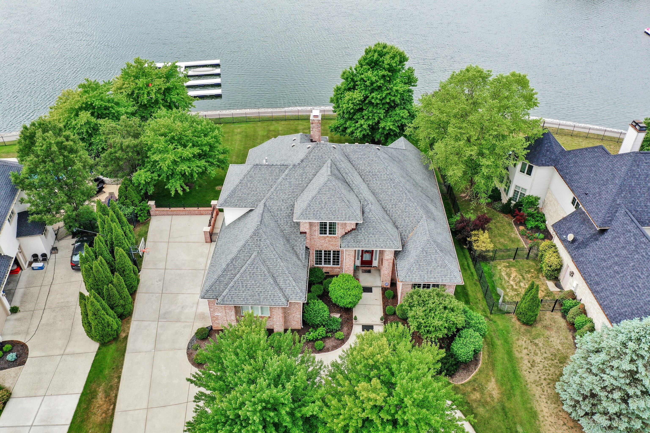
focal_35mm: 28
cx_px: 325
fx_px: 506
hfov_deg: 65.5
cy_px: 216
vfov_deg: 46.4
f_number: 4.5
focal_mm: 10.26
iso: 100
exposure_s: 1/120
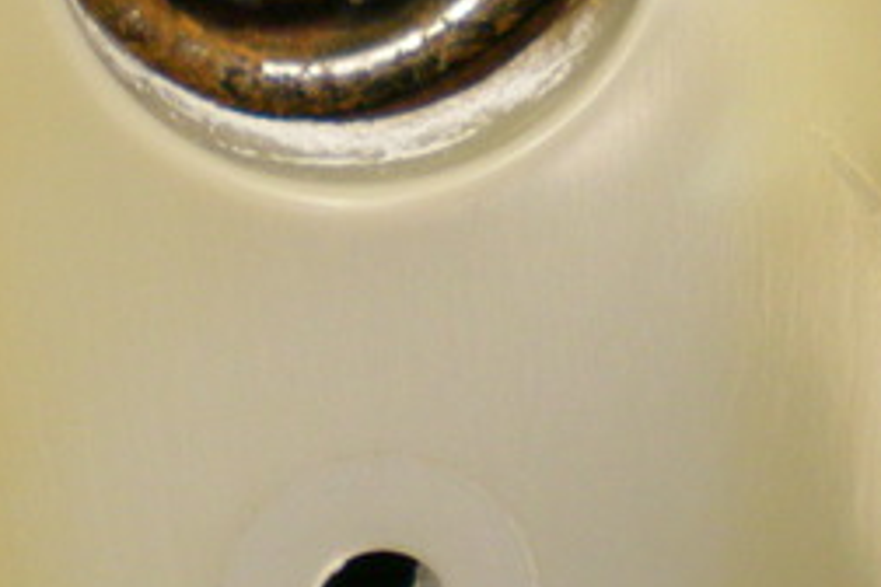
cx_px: 318
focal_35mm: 145
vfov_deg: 9.4
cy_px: 24
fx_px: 3548
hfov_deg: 14.1
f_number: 3.5
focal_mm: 7.4
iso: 200
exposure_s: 1/19.1
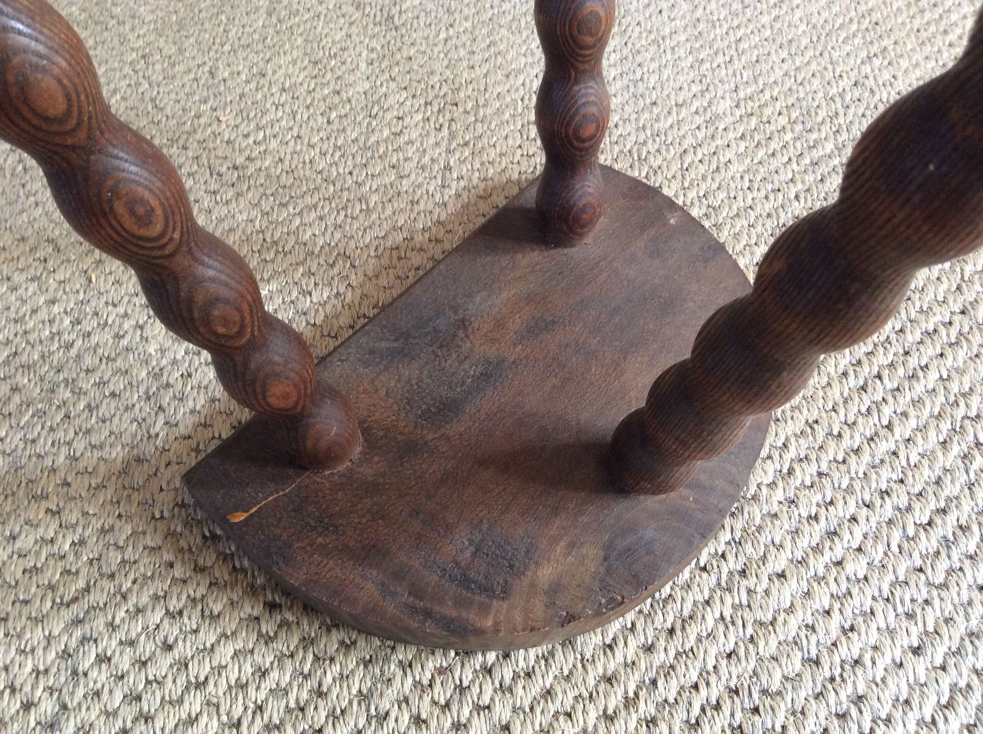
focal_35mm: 32
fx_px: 907
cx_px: 492
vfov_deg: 44.1
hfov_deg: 56.9
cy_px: 367
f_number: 2.4
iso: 160
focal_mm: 3.3
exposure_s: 1/25
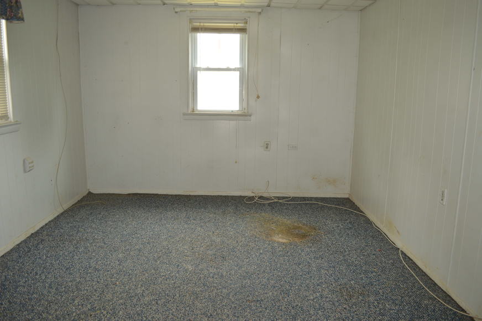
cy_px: 160
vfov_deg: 47.9
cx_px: 241
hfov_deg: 67.4
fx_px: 361
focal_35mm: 27
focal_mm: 18
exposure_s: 1/30
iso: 320
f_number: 3.5
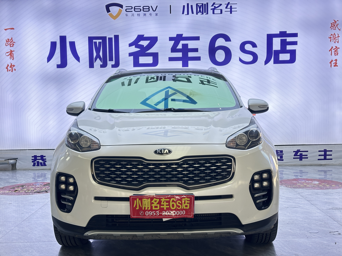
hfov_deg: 39.7
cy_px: 128
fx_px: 474
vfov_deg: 30.3
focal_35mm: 48
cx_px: 171
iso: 100
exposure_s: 1/100
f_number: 1.78
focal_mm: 6.86
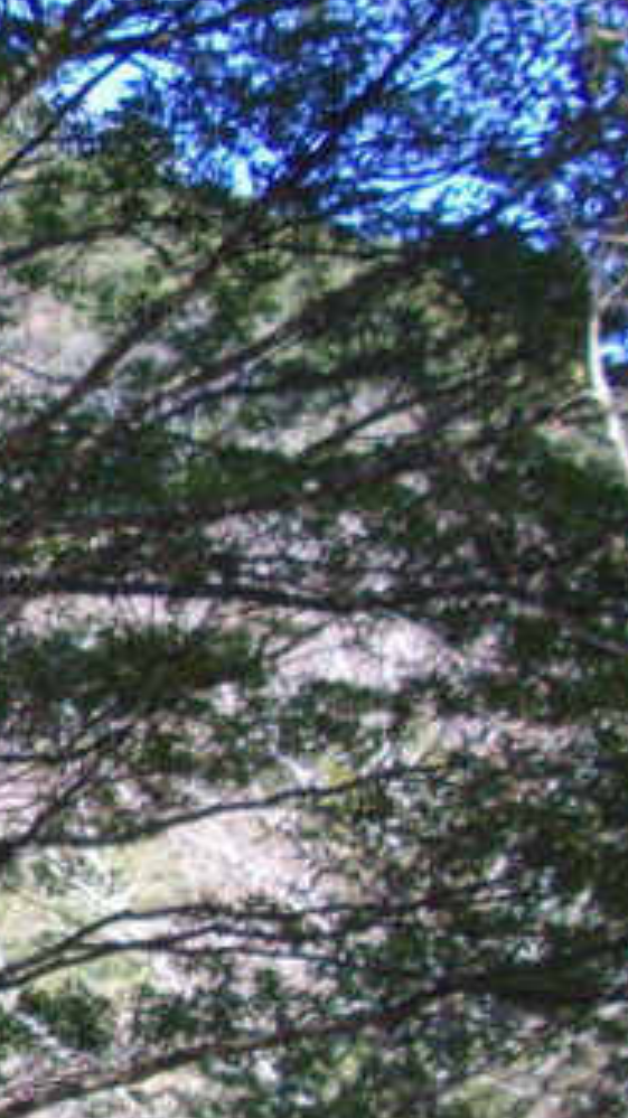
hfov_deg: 8.6
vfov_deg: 17.2
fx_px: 3676
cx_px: -1041
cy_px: 833
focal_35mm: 124
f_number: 2.8
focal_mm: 6.2
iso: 100
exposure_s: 1/200
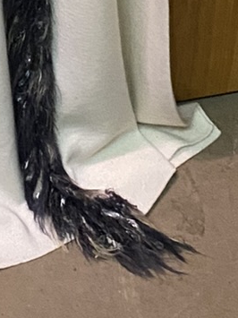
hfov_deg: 9.8
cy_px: -455
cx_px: -3
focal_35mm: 150
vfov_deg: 11.0
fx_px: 1376
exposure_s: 1/33
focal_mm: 4.25
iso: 400
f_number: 1.8
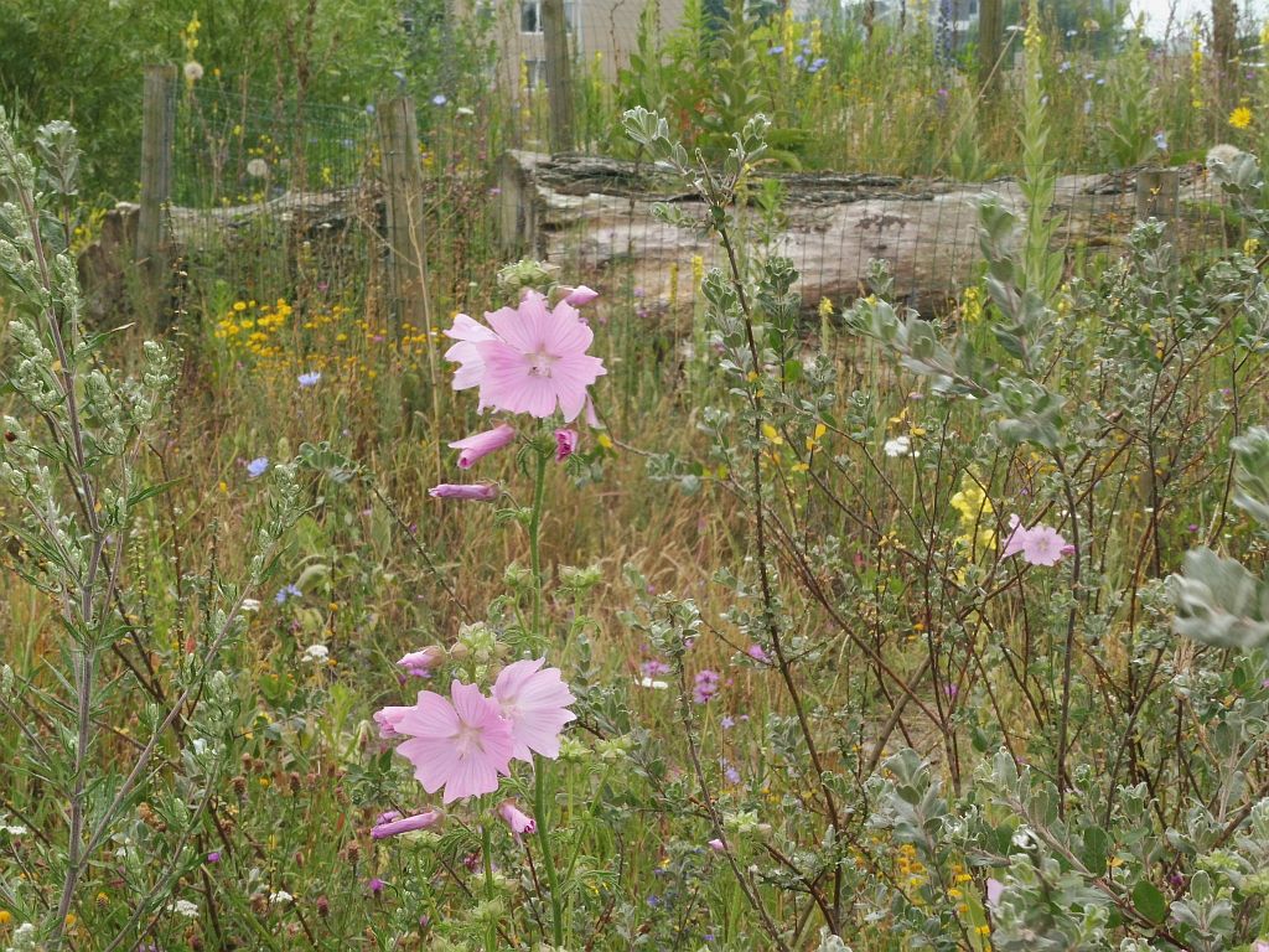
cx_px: 634
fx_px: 2749
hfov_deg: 26.0
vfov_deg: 19.6
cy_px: 476
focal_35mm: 75
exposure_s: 1/100
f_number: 6.3
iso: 100
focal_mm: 13.3
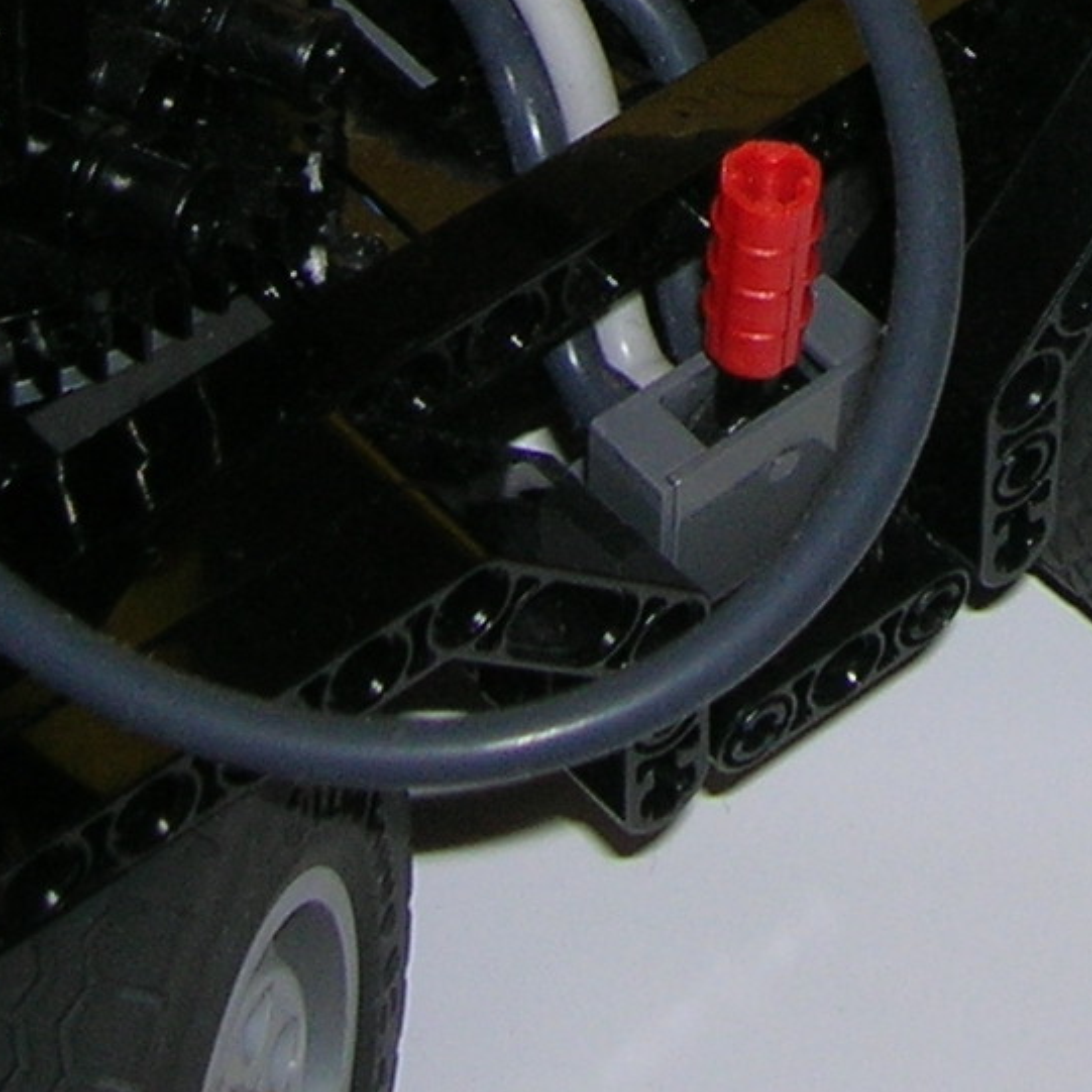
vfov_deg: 11.4
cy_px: -773
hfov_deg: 11.9
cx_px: 1201
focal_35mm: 144
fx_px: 5139
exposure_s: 1/60.1
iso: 50
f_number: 2.9
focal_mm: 5.7
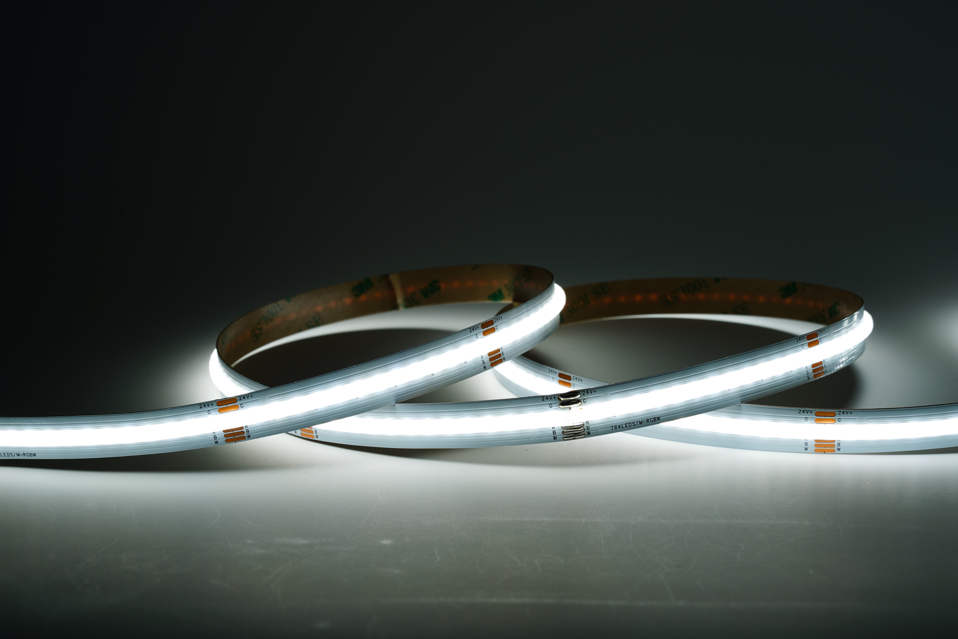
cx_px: 479
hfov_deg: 35.1
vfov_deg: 23.8
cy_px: 320
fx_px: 1517
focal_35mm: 57
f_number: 16
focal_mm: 57
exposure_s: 1/25
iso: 64
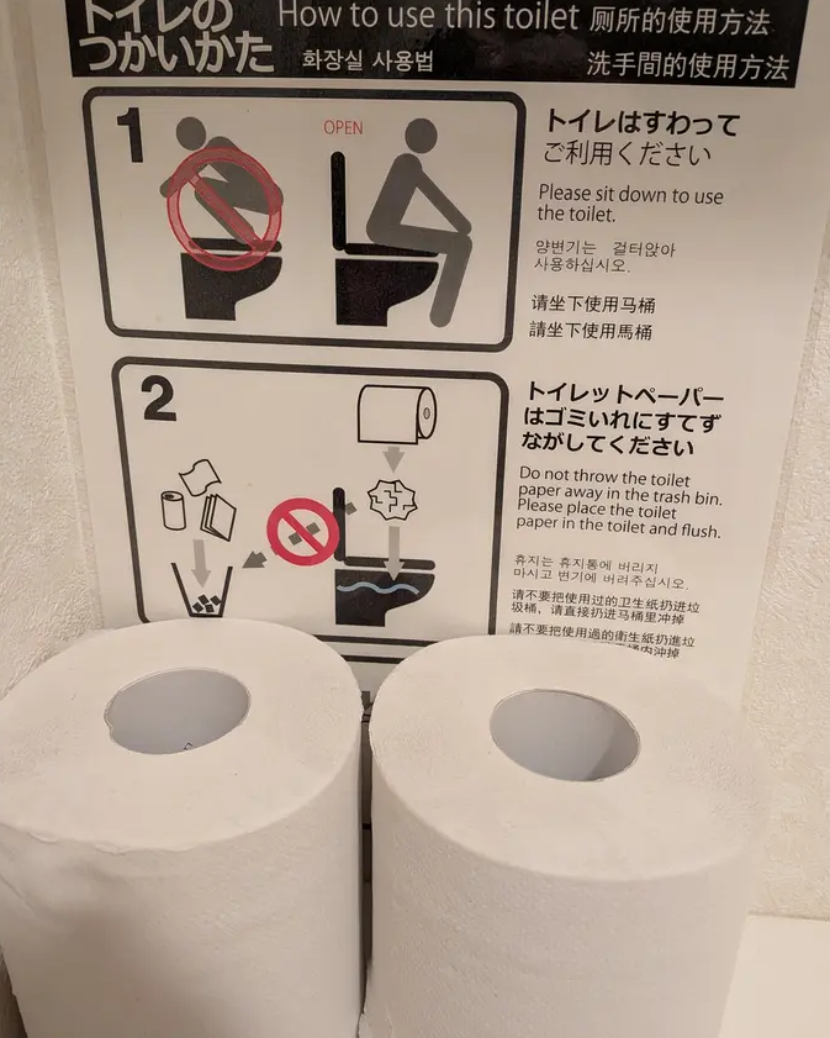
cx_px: 417
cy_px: 492
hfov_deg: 54.9
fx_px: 798
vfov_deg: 66.0
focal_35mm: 26
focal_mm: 4.53
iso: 608
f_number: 1.7
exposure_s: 1/100
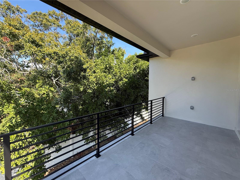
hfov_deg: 102.1
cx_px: 120
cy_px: 90
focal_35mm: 14
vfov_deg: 85.7
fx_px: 97
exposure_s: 1/448
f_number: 2.2
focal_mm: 2.22
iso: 64
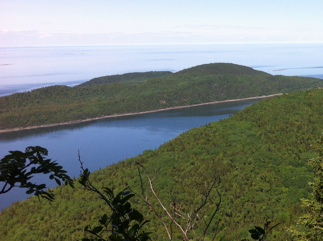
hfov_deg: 27.9
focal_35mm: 67
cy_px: 96
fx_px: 624
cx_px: 291
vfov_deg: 21.8
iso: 80
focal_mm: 3.85
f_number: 2.8
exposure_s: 1/1312
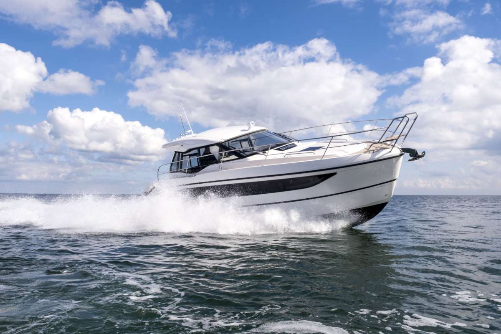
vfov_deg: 47.9
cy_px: 167
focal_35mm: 27
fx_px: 376
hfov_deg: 67.4
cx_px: 250
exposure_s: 1/480
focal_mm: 18.2
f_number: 11
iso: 400
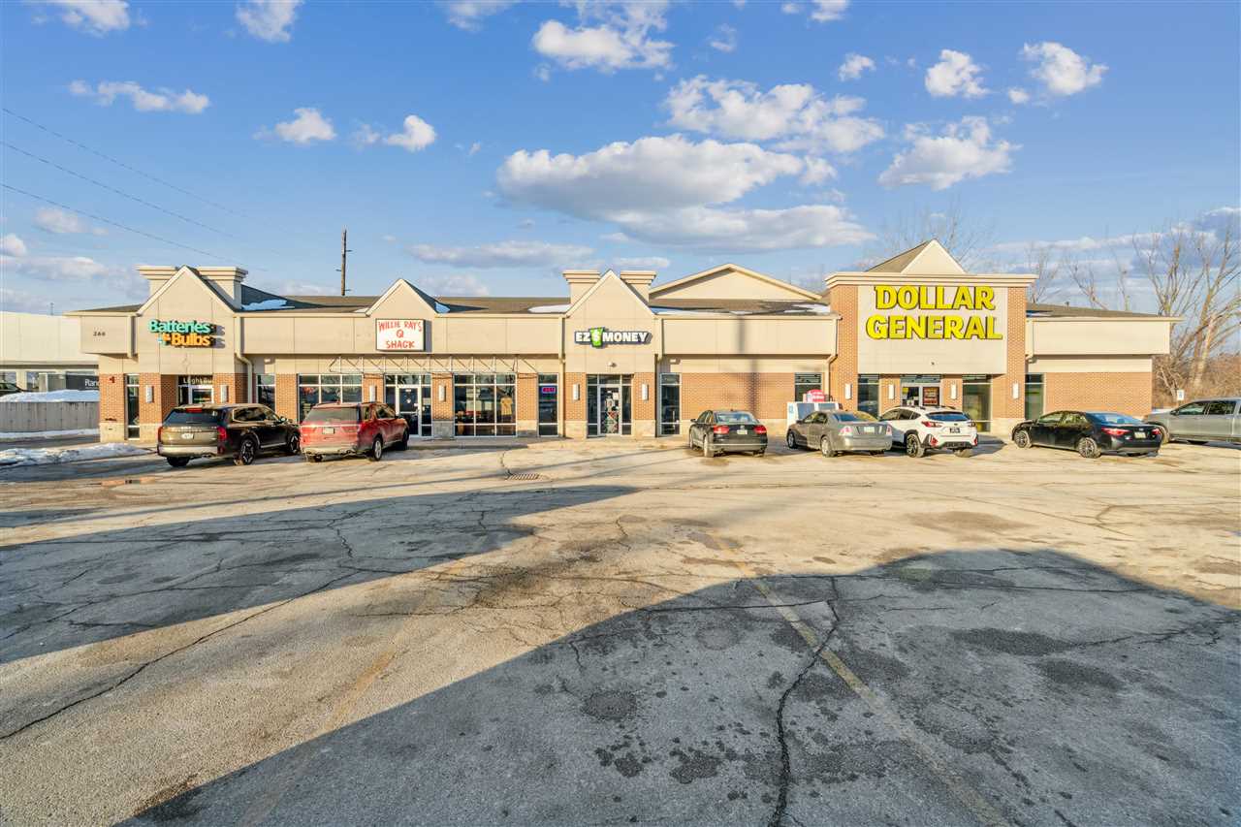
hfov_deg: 96.7
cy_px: 414
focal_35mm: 16
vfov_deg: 73.7
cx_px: 620
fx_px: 551
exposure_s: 1/250
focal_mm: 16
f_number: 10
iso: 400
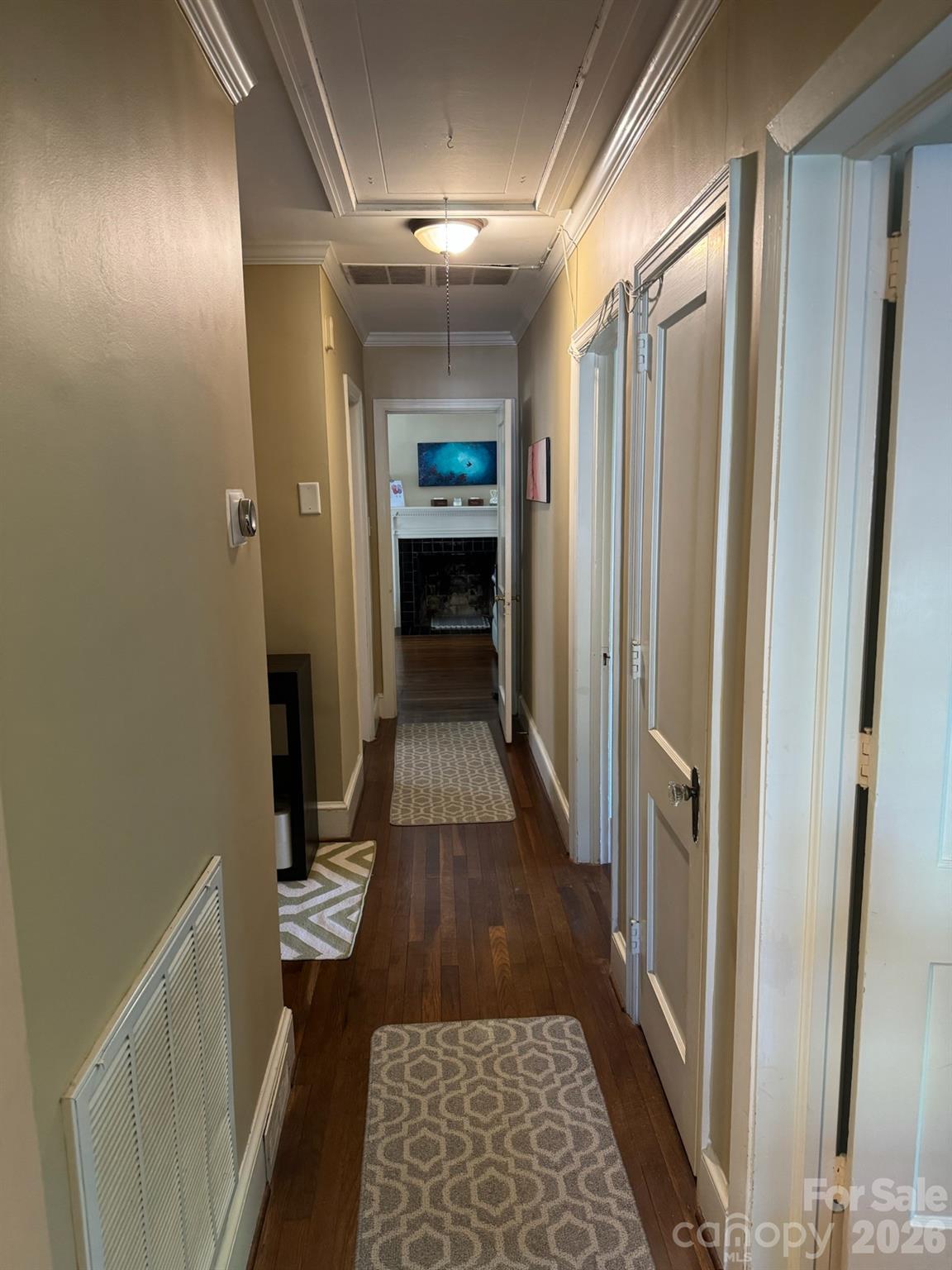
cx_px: 476
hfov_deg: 56.8
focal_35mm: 24
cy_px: 635
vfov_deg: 71.6
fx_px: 880
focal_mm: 6.76
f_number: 1.78
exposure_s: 1/60
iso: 500
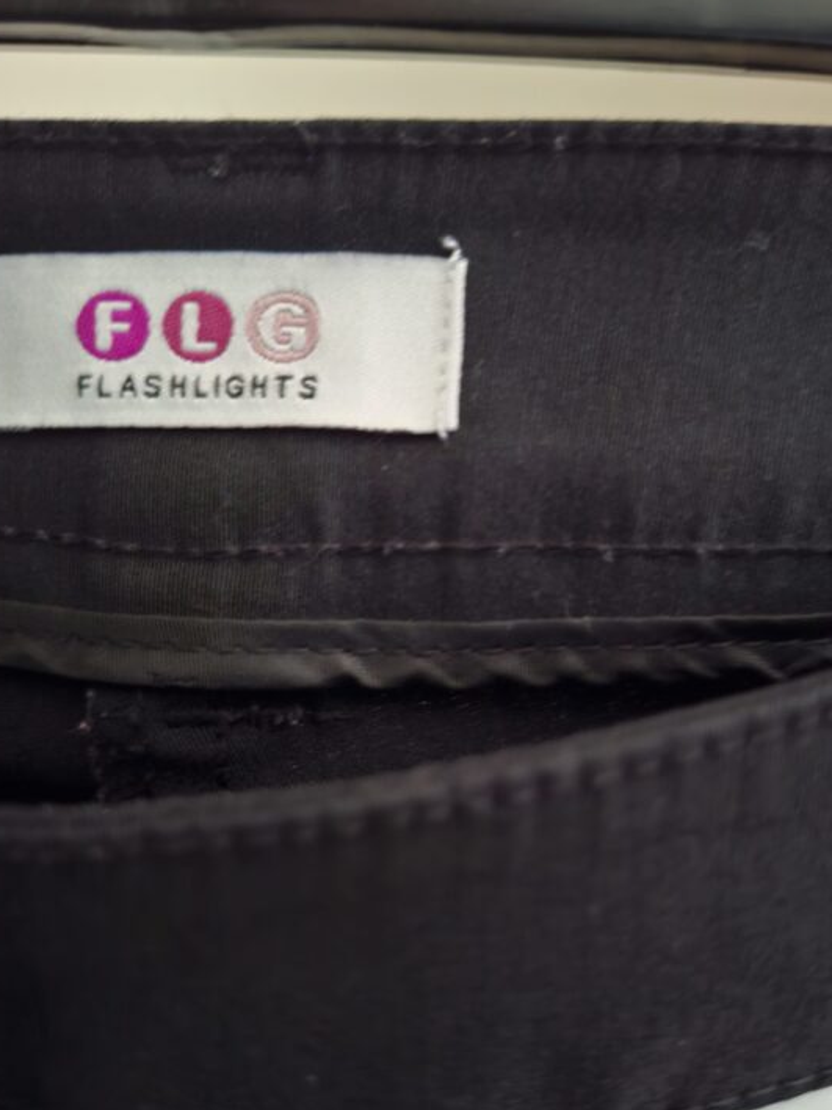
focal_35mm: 26
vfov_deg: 67.1
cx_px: 450
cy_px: 613
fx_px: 833
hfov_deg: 53.0
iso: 1250
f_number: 1.8
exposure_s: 1/15
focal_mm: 5.54
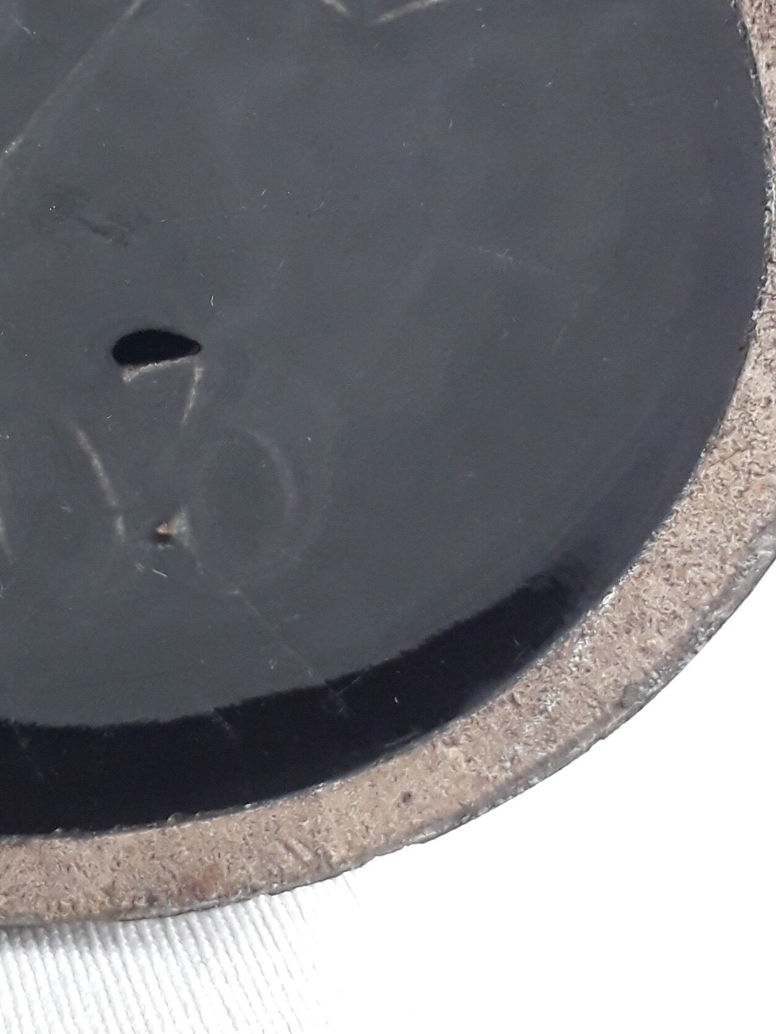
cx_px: 11
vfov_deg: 27.9
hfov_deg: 21.2
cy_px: 95
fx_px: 2003
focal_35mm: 67
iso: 125
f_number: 1.9
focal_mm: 3.6
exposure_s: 1/50
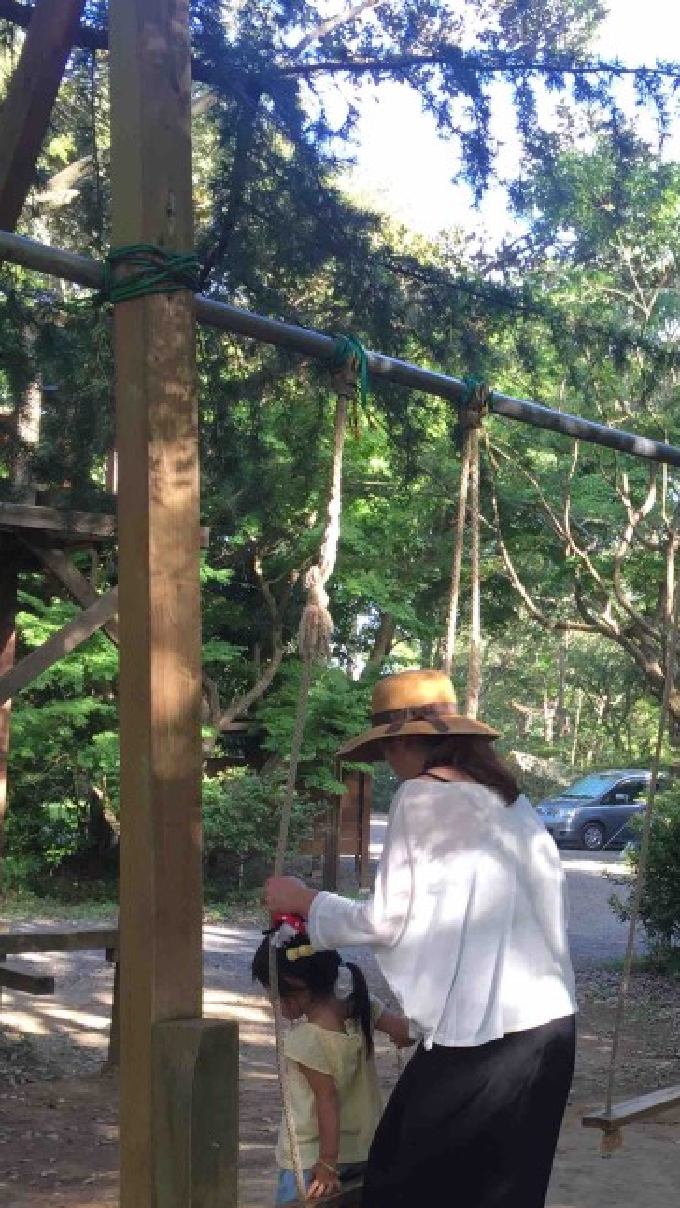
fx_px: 1603
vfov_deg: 41.2
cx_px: 656
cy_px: 715
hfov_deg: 23.1
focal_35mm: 50
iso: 50
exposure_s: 1/120
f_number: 2.2
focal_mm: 4.15
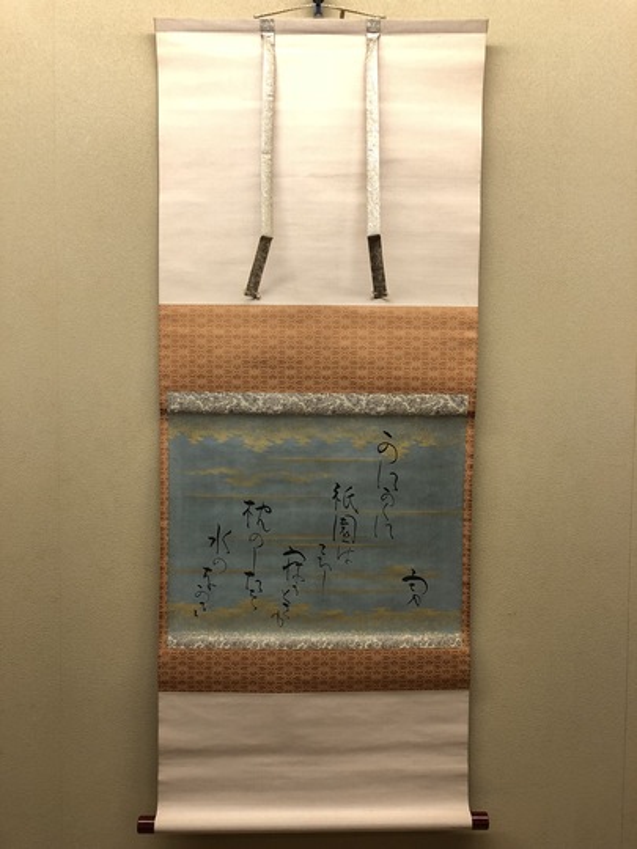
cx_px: 318
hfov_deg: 49.7
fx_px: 687
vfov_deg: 63.4
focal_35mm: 28
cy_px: 424
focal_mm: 3.99
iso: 40
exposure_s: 1/24
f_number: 1.8
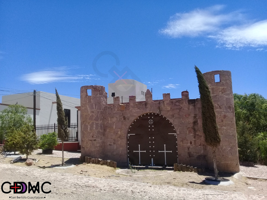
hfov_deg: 58.4
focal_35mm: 31
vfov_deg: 45.4
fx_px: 239
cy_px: 100
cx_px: 134
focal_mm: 3.3
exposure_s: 1/1412
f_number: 2.2
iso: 50
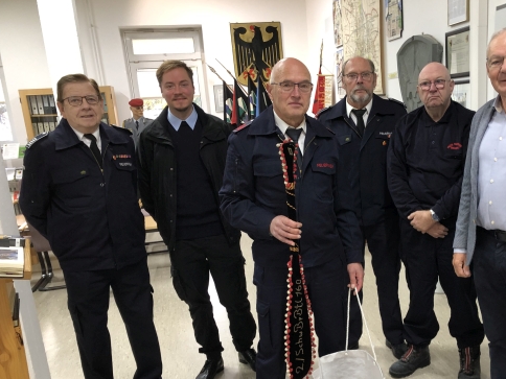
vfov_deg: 38.3
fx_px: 541
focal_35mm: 37
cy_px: 247
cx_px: 334
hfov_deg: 49.3
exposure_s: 1/25
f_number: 1.8
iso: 40
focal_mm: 4
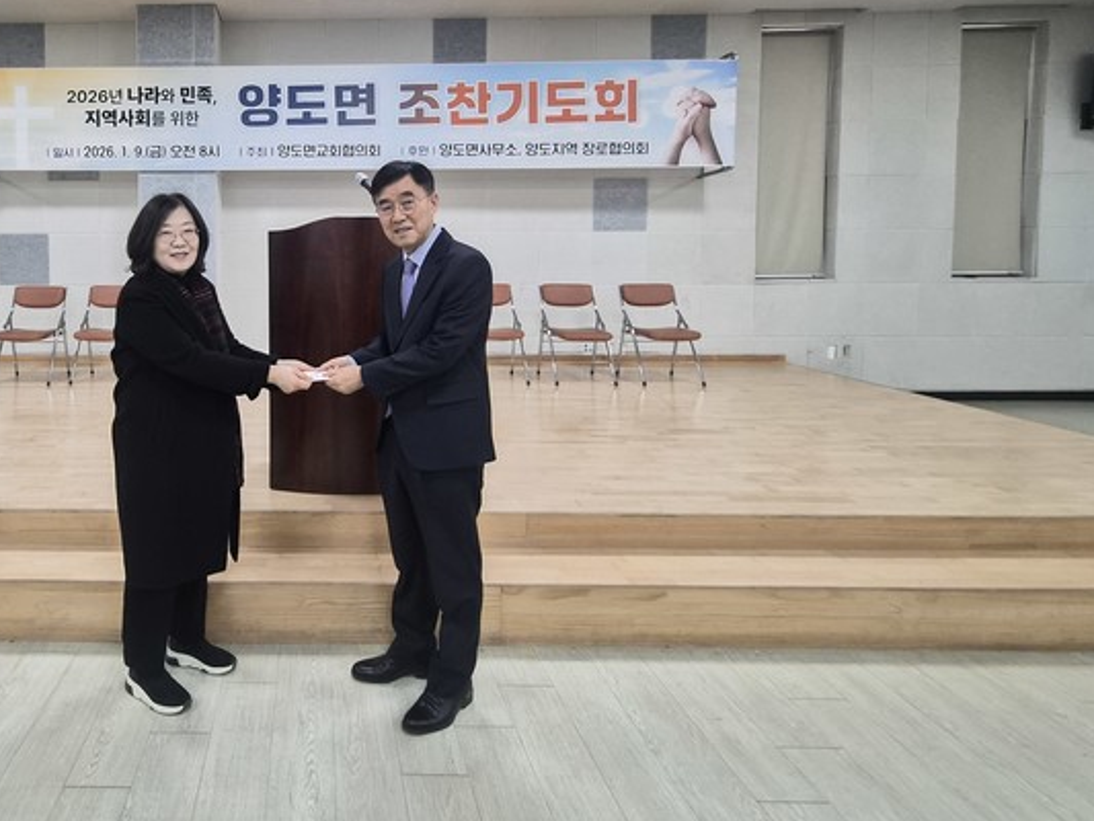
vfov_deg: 67.3
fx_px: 601
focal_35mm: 19
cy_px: 291
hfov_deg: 79.7
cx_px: 307
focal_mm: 1.7
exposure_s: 1/60
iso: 200
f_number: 2.2
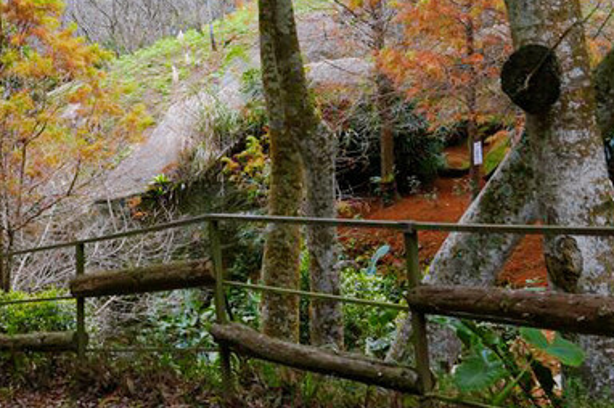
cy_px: 53
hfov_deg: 28.3
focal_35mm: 69
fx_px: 1176
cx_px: 77
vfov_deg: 19.4
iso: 160
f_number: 5
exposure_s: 1/60
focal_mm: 31
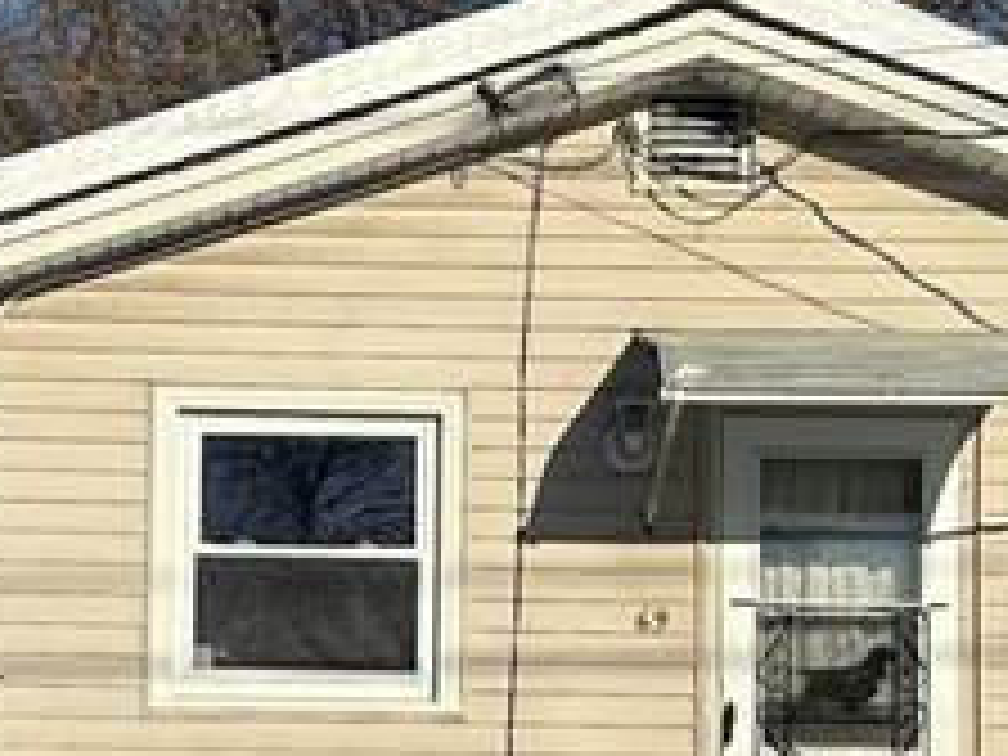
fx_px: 3465
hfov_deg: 16.5
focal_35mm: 119
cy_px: 729
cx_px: 400
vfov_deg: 12.3
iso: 50
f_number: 1.5
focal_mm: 5.7
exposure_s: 1/7463
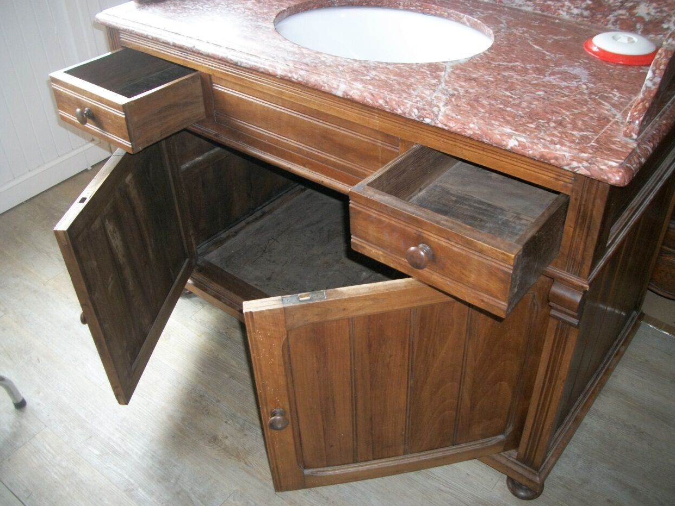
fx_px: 644
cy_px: 253
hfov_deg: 55.3
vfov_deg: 43.0
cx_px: 338
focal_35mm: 33
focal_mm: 5.7
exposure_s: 1/30
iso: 160
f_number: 2.9
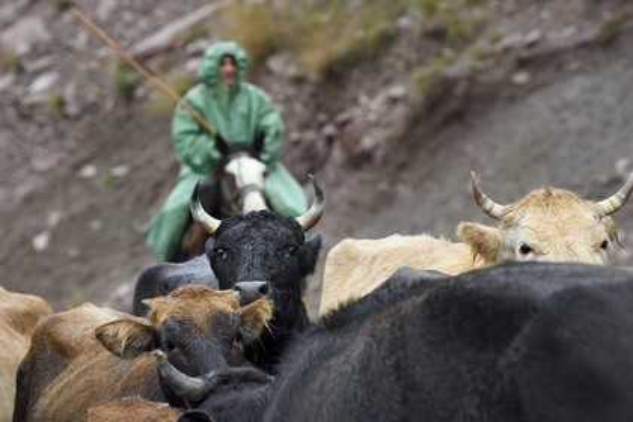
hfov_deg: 12.8
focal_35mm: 160
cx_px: 316
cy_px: 211
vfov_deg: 8.6
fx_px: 2813
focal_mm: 160
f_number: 5.6
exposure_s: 1/250
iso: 400
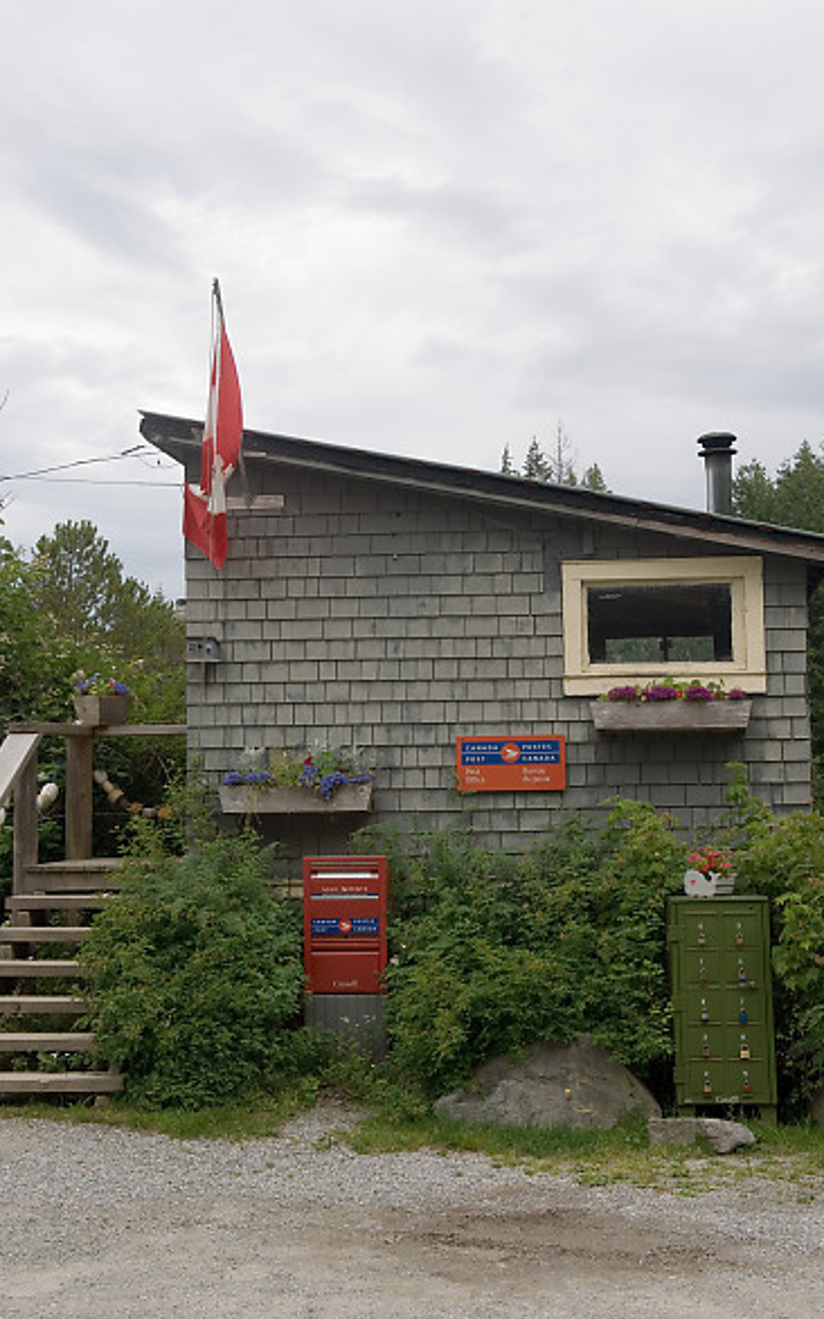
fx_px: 1744
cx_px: 442
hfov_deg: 26.6
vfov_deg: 41.4
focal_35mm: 49
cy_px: 646
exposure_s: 1/250
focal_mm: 31
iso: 100
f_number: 5.6
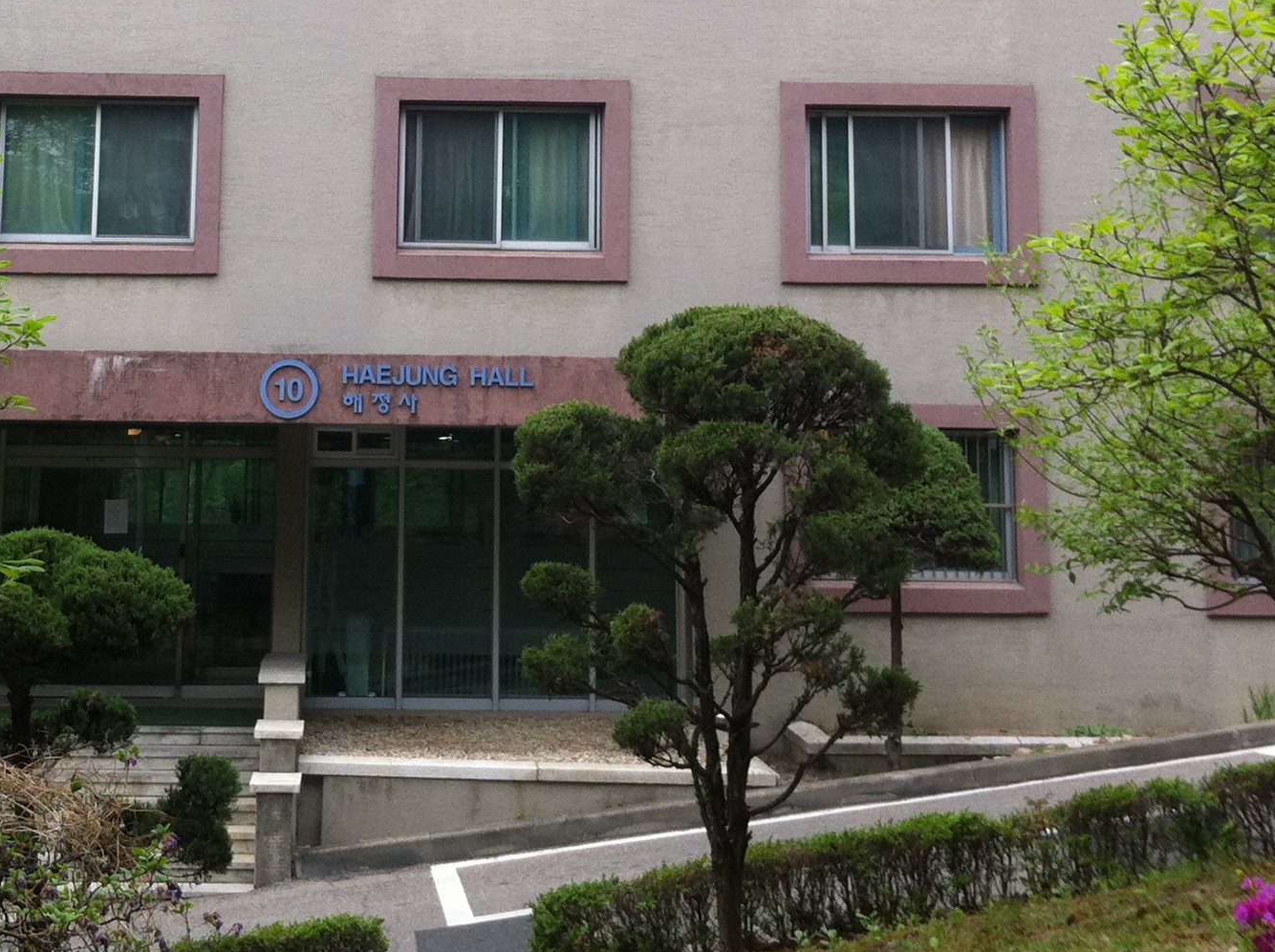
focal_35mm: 68
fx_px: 2501
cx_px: 392
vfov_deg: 21.0
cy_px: 76
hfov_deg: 28.4
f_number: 2.8
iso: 80
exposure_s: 1/200
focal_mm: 3.85
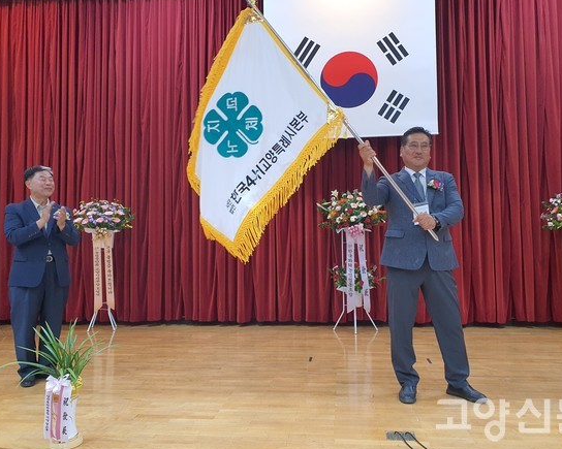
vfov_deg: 51.5
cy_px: 224
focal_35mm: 28
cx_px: 296
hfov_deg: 62.2
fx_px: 466
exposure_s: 1/120
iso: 200
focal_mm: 4.3
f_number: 2.4
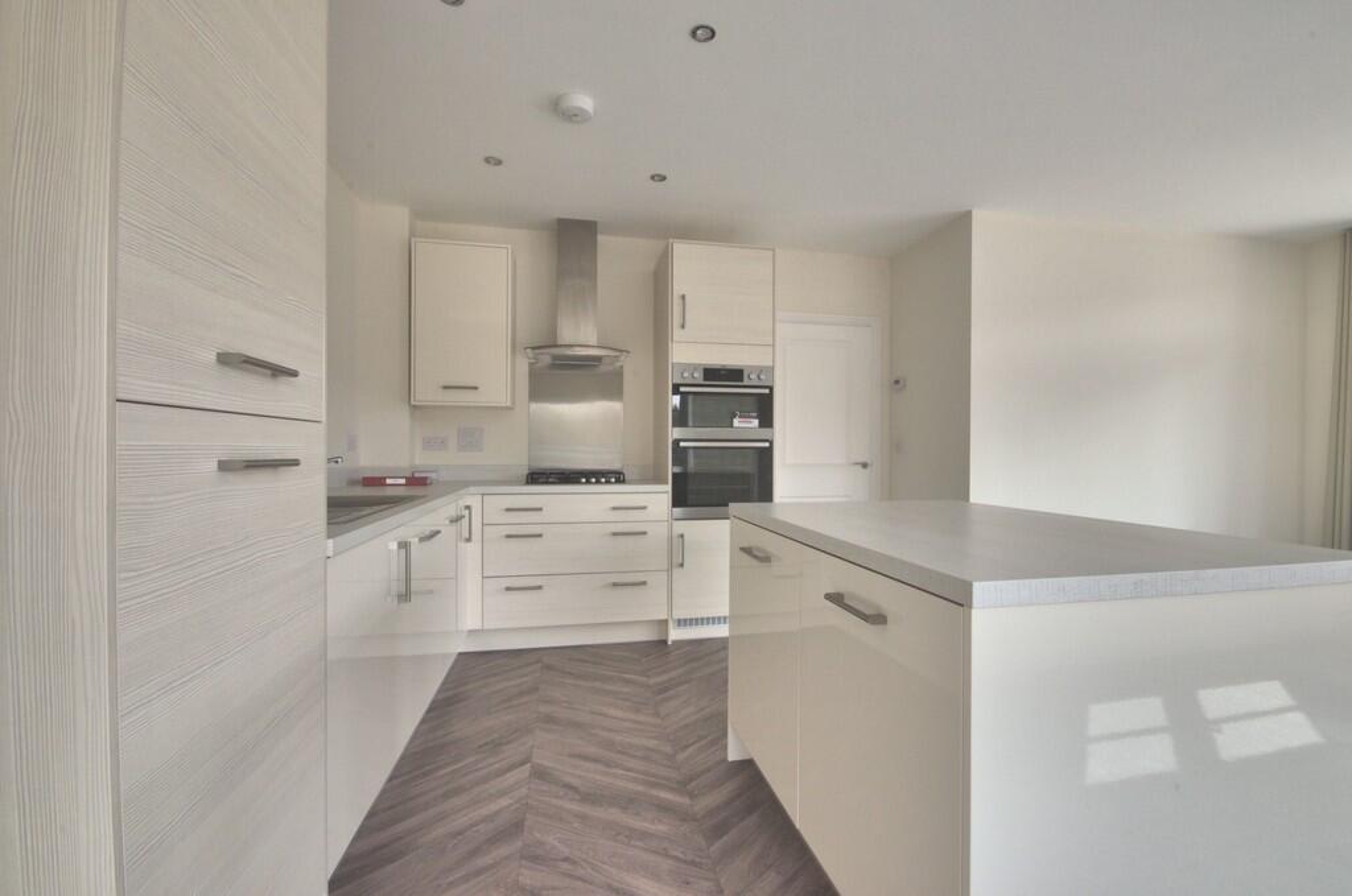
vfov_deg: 77.1
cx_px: 676
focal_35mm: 15
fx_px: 562
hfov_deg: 100.5
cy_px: 448
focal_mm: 10
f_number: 16
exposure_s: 1/25
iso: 100
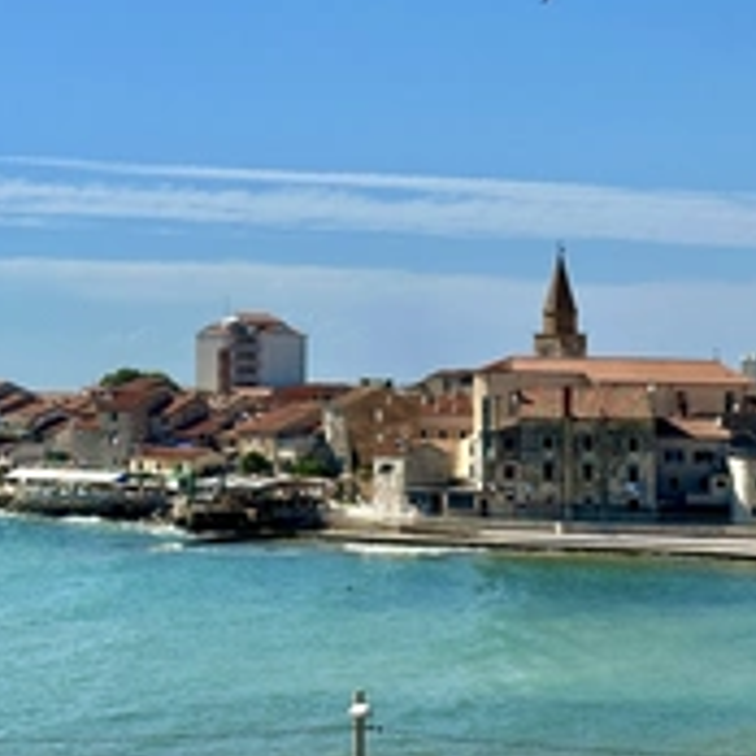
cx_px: 143
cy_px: 304
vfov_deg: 19.7
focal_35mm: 88
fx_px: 2174
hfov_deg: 19.5
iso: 64
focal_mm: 6.86
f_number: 1.78
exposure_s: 1/7634
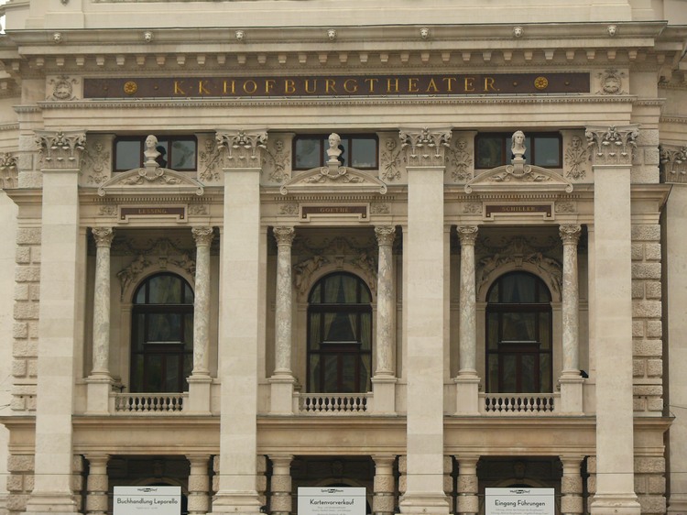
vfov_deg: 13.5
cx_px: 344
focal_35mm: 110
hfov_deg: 17.9
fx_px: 2182
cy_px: 258
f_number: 4
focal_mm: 23.2
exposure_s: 1/125
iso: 100
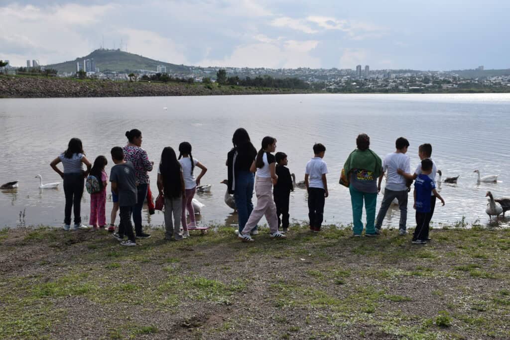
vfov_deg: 29.9
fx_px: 638
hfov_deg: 43.6
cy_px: 170
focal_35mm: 45
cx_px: 255
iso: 200
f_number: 8
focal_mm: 30
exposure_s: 1/250
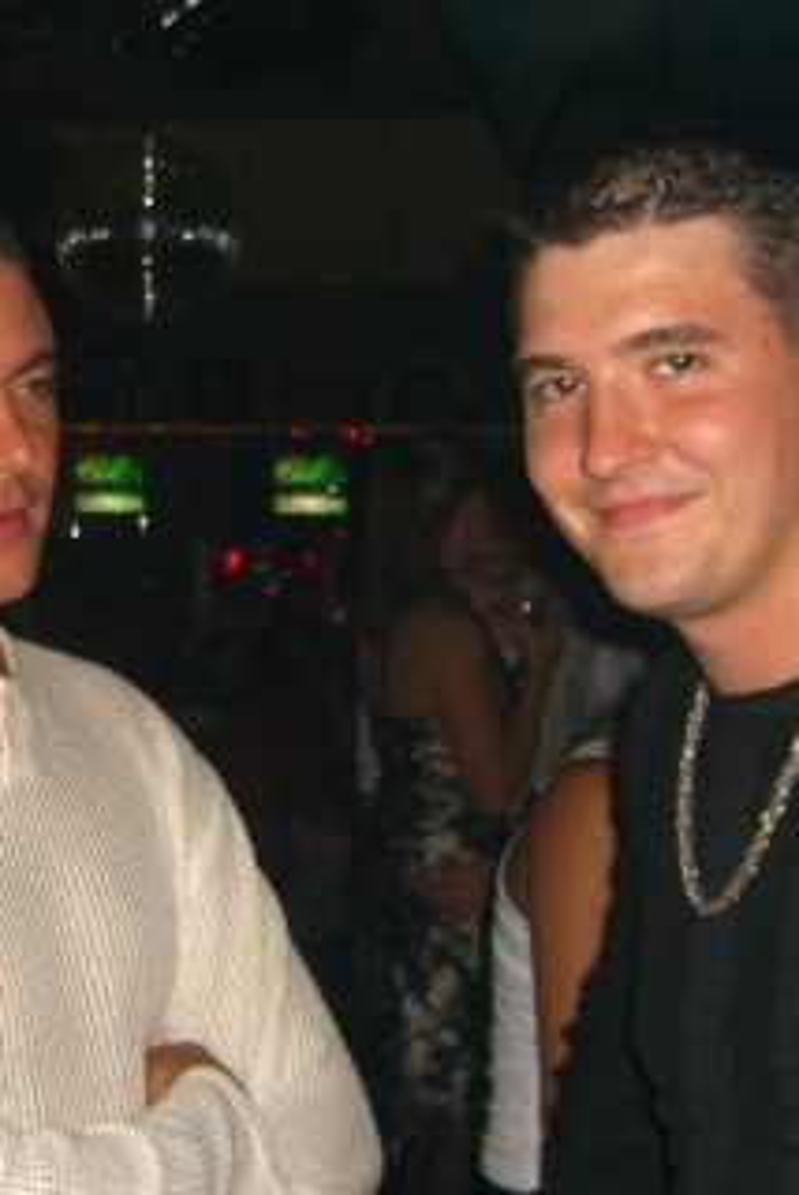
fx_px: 2458
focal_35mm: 74
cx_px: 217
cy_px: 661
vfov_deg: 27.3
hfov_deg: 18.4
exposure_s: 1/60
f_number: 2.8
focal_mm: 7.9
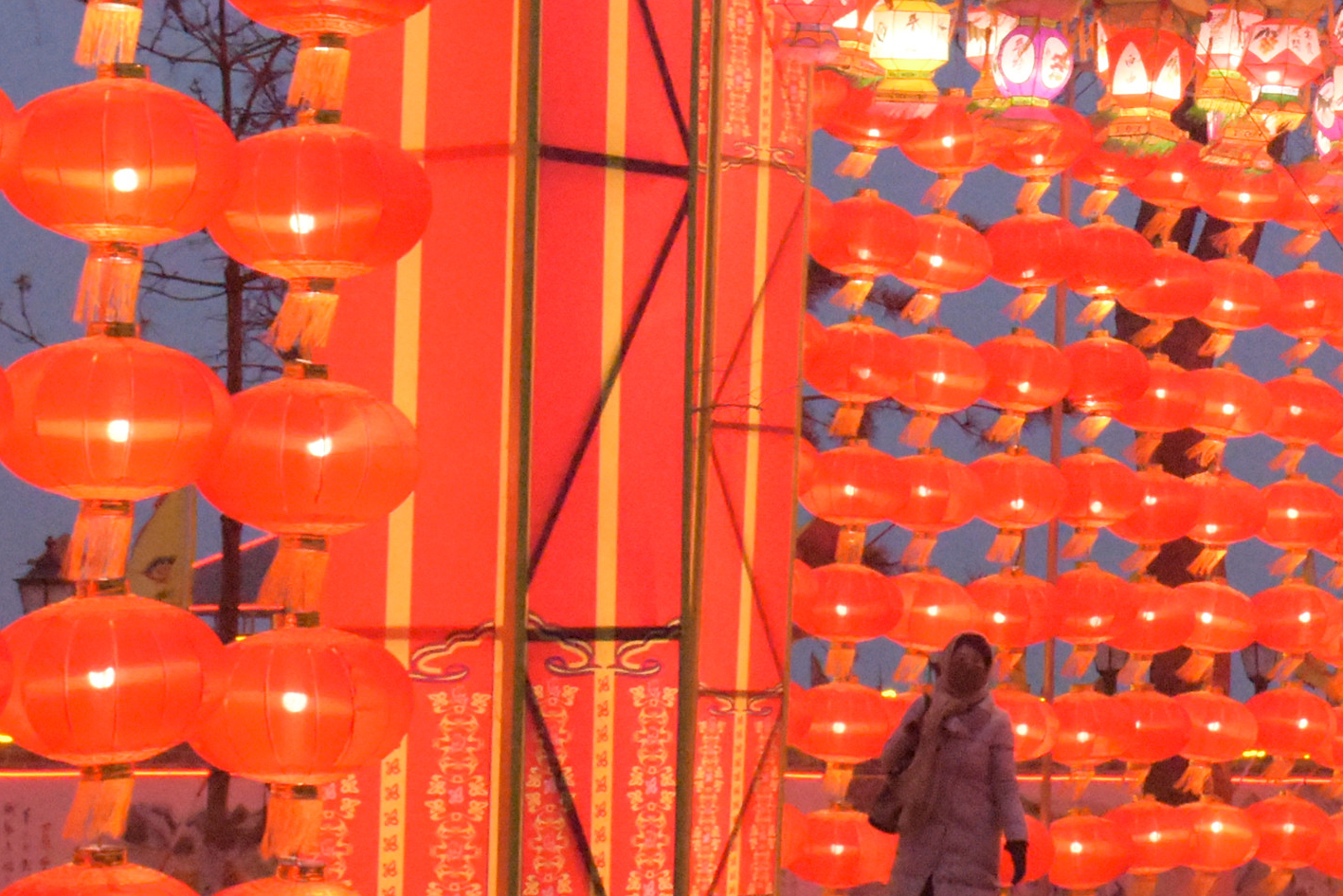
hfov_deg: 15.7
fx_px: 4797
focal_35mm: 129
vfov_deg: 10.6
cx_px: 1281
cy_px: 79
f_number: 8
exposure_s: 1/250
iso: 10000
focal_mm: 27
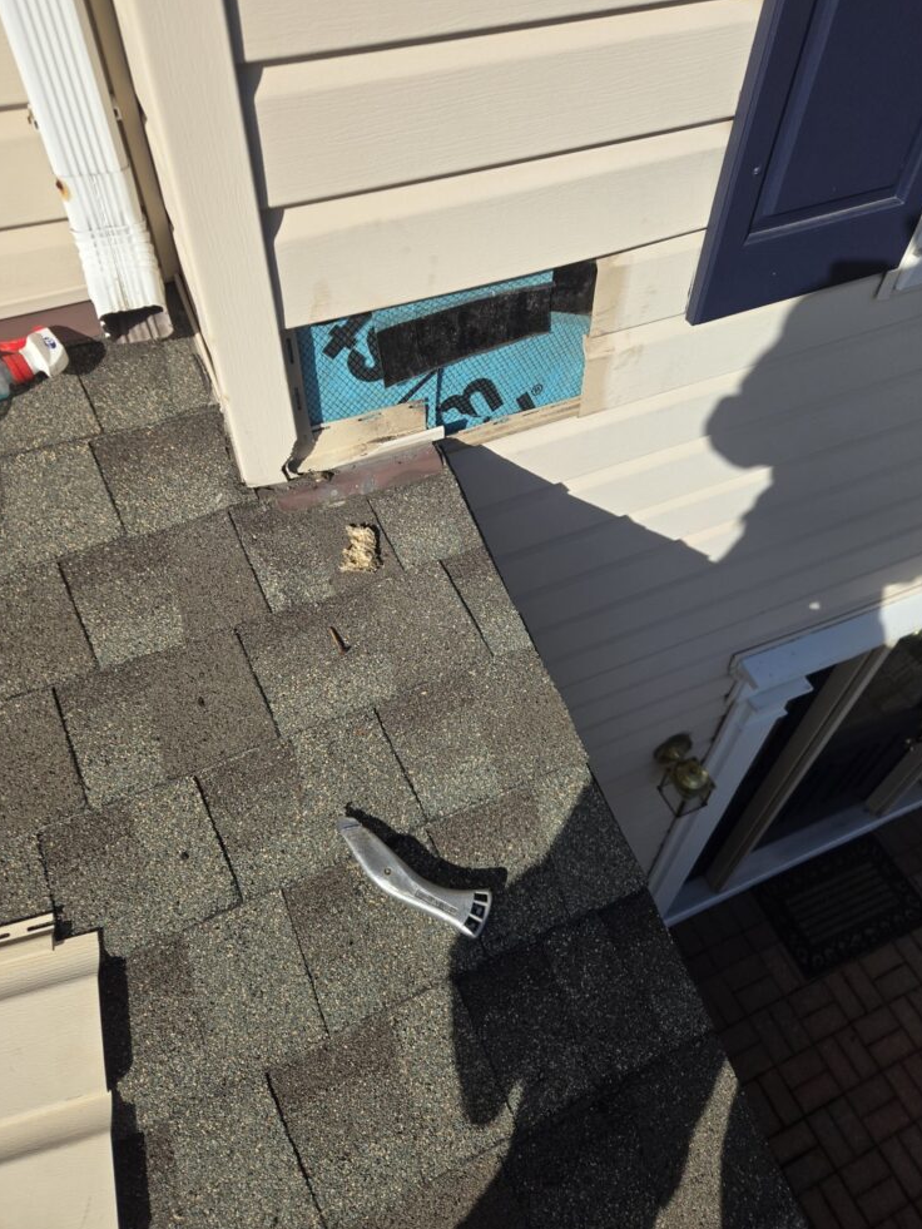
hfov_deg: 56.8
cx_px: 469
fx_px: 852
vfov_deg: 71.6
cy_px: 595
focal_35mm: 24
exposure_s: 1/2544
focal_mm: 5.4
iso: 25
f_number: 1.8
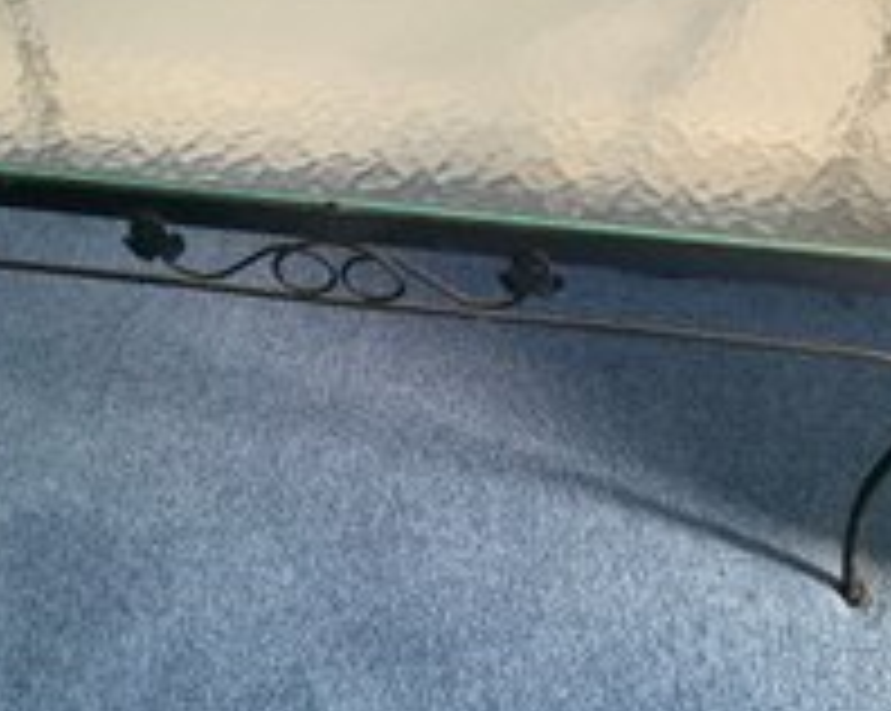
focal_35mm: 49
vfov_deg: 30.7
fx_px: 1291
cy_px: 299
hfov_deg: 38.1
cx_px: 421
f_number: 1.8
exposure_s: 1/60
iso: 80
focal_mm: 3
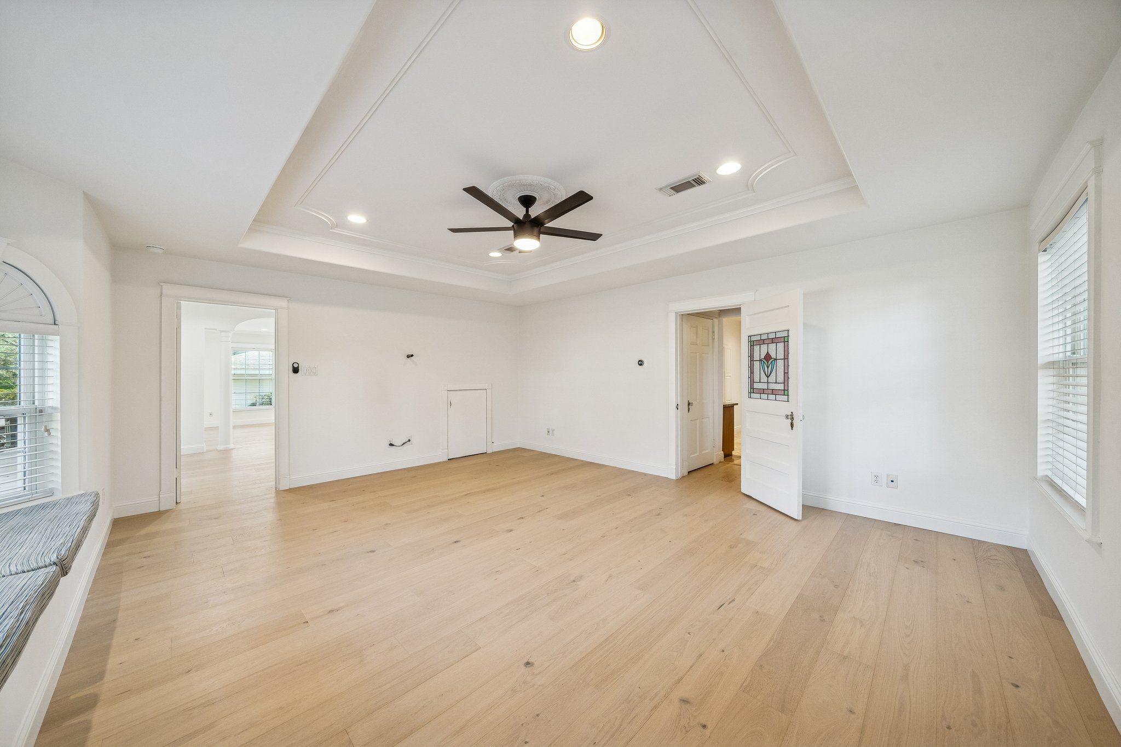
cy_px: 374
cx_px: 560
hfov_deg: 112.6
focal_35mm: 12
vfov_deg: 90.0
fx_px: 374
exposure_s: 1/30
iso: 640
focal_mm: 12
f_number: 8
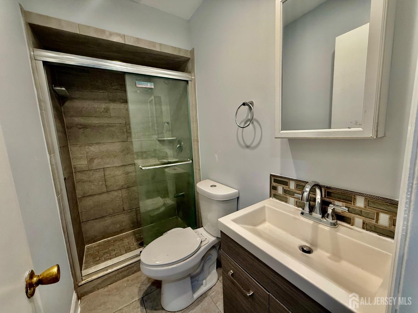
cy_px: 156
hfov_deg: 102.1
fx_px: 169
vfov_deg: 85.7
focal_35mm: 14
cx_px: 209
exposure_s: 1/120
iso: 200
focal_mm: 2.22
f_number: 2.2
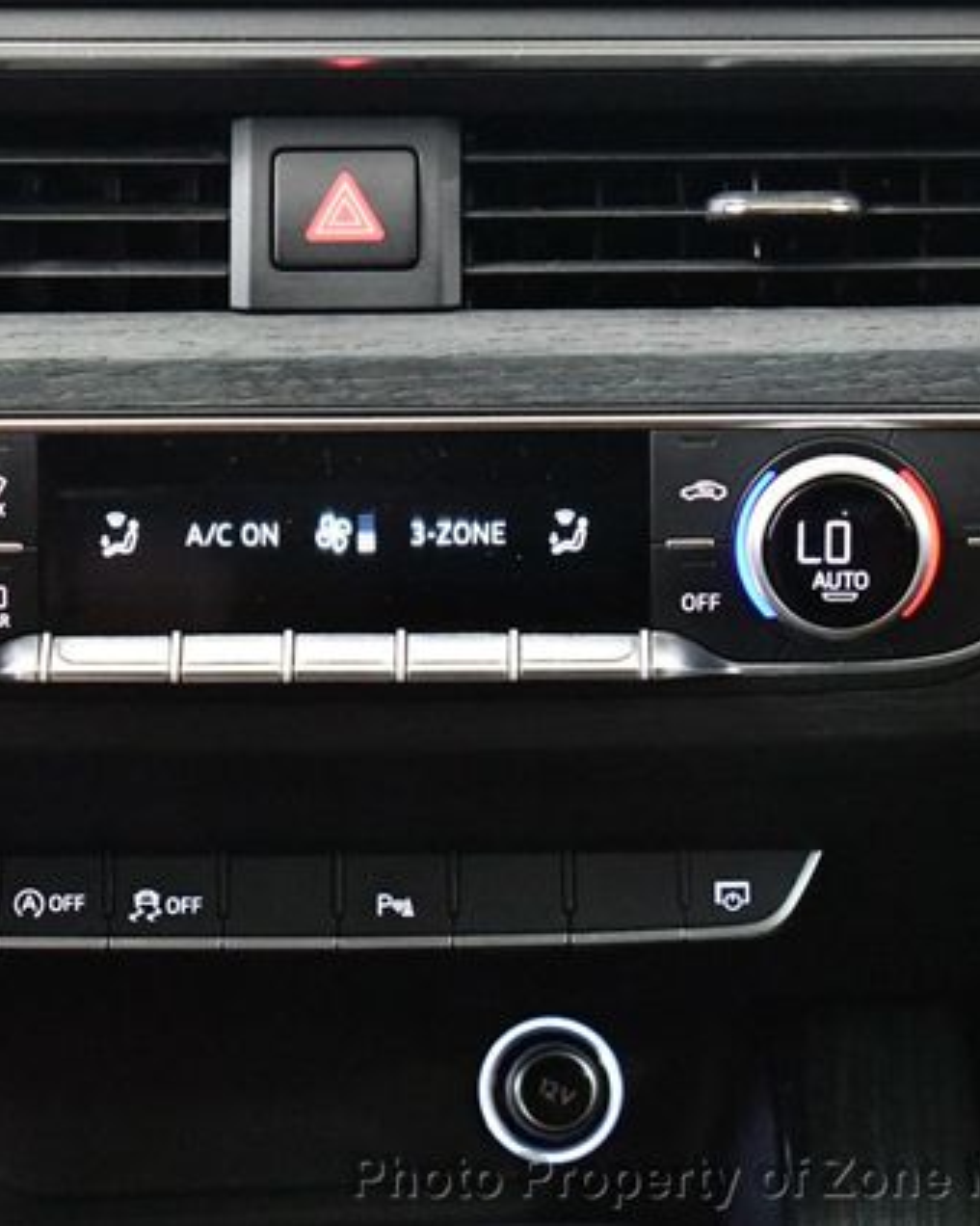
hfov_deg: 9.9
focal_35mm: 156
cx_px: 315
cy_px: 613
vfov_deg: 12.4
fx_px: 5658
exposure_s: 1/60
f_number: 5.6
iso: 11400
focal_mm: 55
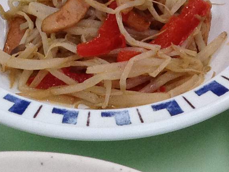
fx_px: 1317
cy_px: 337
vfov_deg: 7.2
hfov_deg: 9.9
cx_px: 103
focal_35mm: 199
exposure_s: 1/120
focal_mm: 4.28
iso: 100
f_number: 2.4
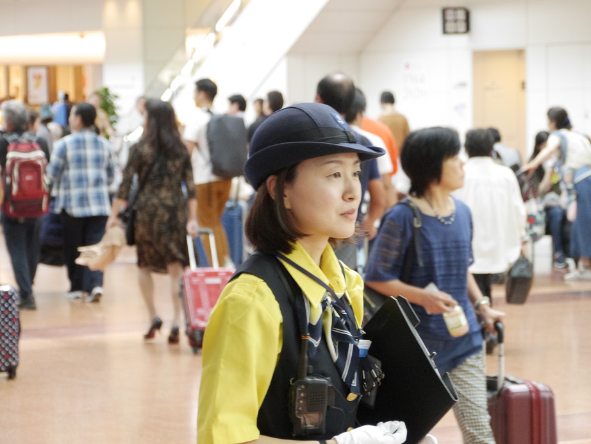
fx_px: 2493
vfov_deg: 10.2
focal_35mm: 146
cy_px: 222
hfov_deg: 13.5
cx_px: 296
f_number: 5.8
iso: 3200
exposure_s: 1/100
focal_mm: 73
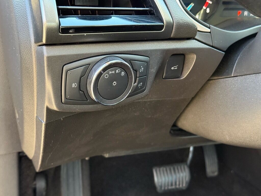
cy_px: 98
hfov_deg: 39.7
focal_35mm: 48
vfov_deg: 30.3
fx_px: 362
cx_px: 130
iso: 250
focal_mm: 6.76
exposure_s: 1/58
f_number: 1.78
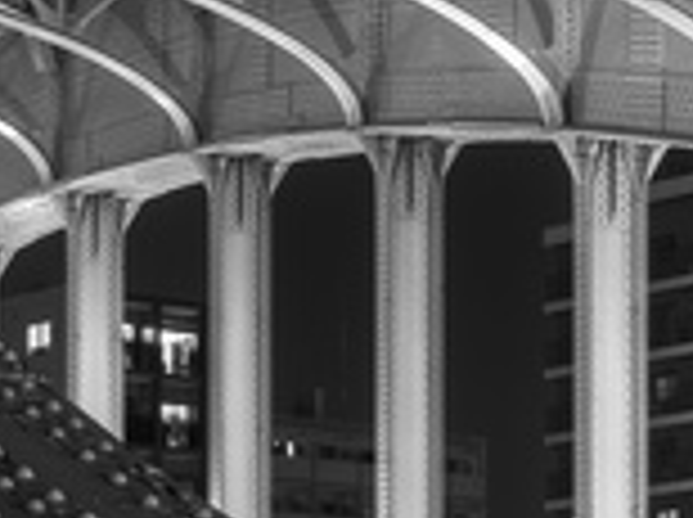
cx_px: 256
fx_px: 4557
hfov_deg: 8.7
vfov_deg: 6.4
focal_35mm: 228
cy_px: 887
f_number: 8
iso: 100
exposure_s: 15
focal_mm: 45
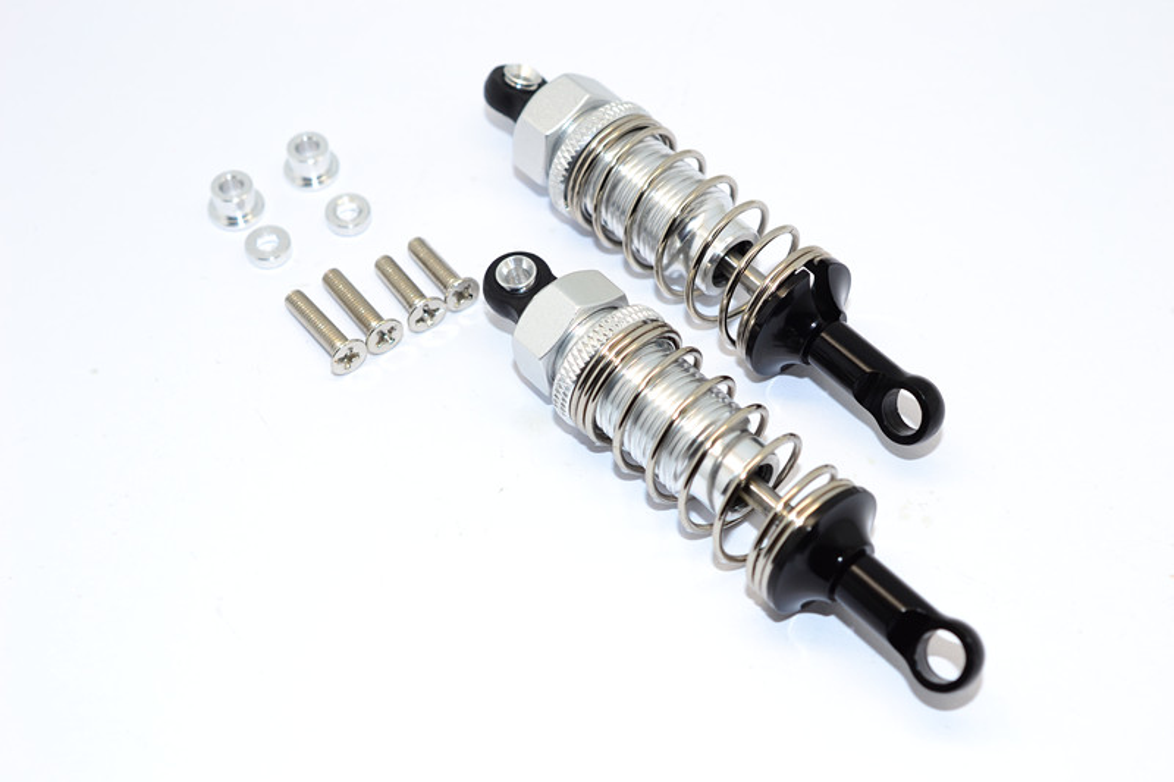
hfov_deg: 33.4
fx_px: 1956
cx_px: 587
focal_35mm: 60
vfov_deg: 22.6
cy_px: 391
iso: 100
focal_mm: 40
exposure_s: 1/60
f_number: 9
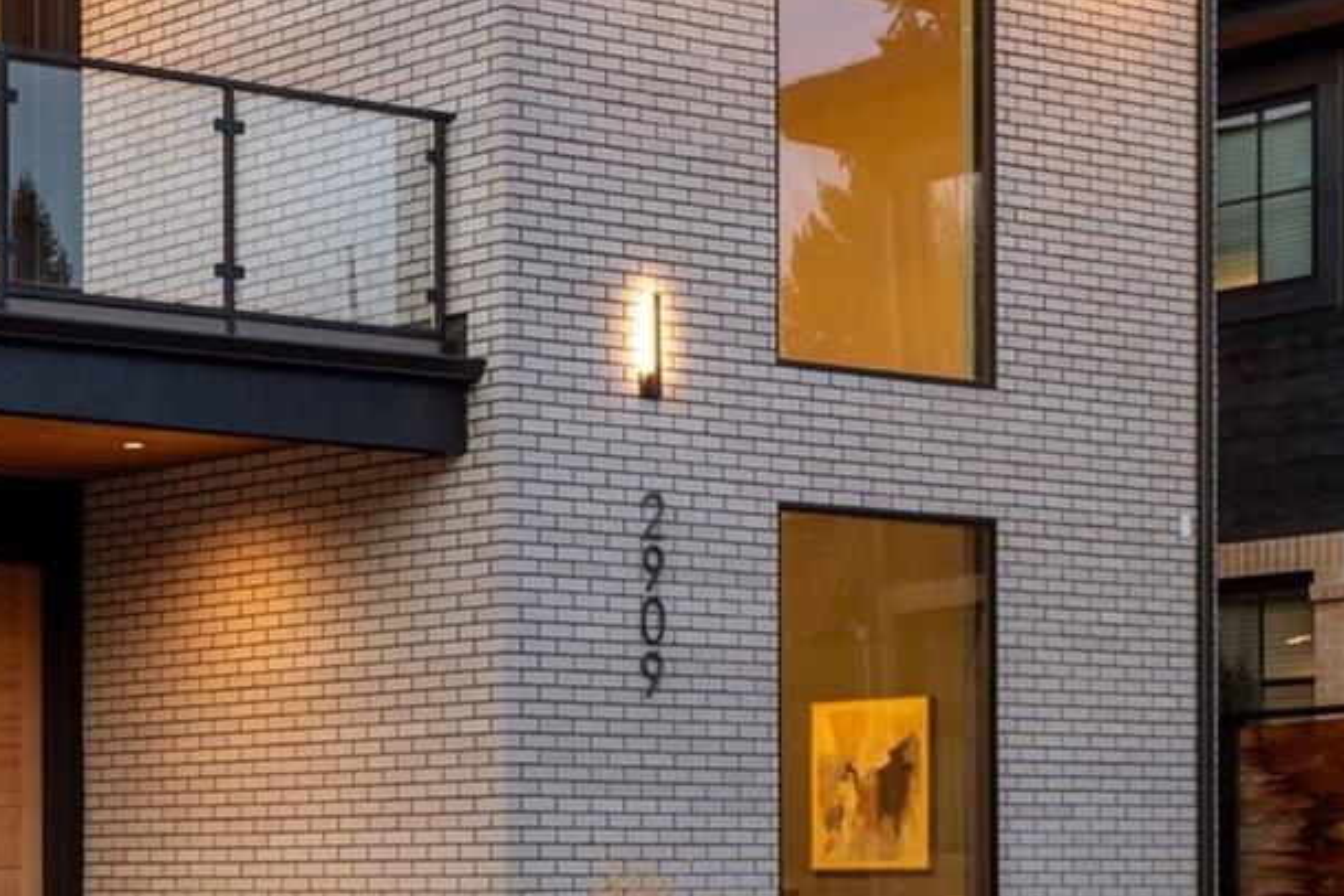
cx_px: -154
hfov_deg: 21.0
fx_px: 3434
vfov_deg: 14.8
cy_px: 289
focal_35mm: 92
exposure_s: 1/10
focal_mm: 35
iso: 400
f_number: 8
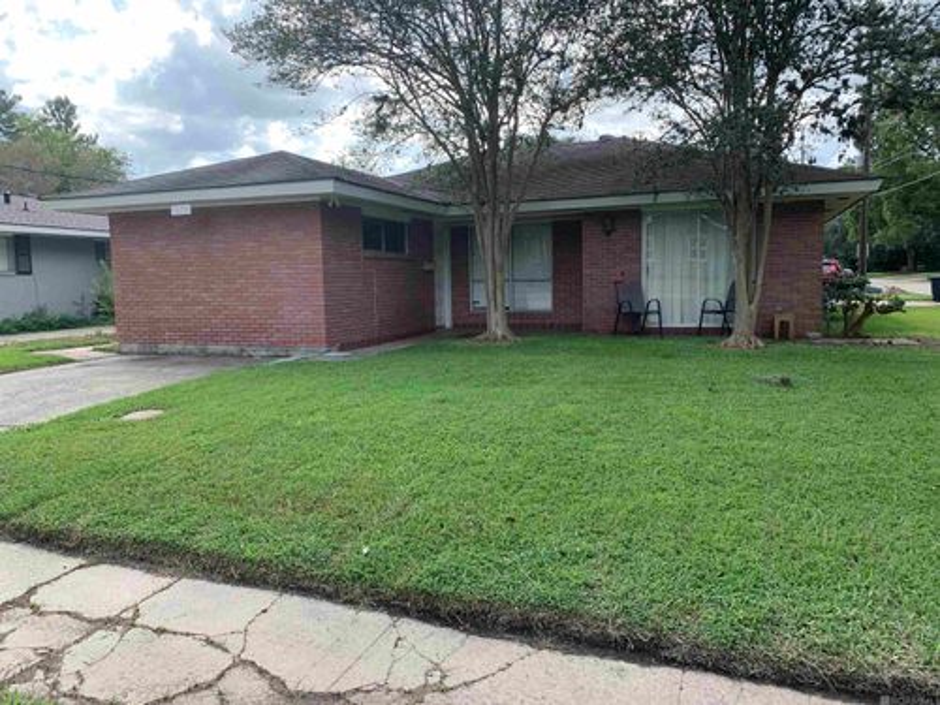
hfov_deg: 67.3
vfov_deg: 53.1
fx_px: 706
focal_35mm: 26
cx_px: 470
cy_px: 352
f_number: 1.8
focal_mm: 4.25
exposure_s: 1/558
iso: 25
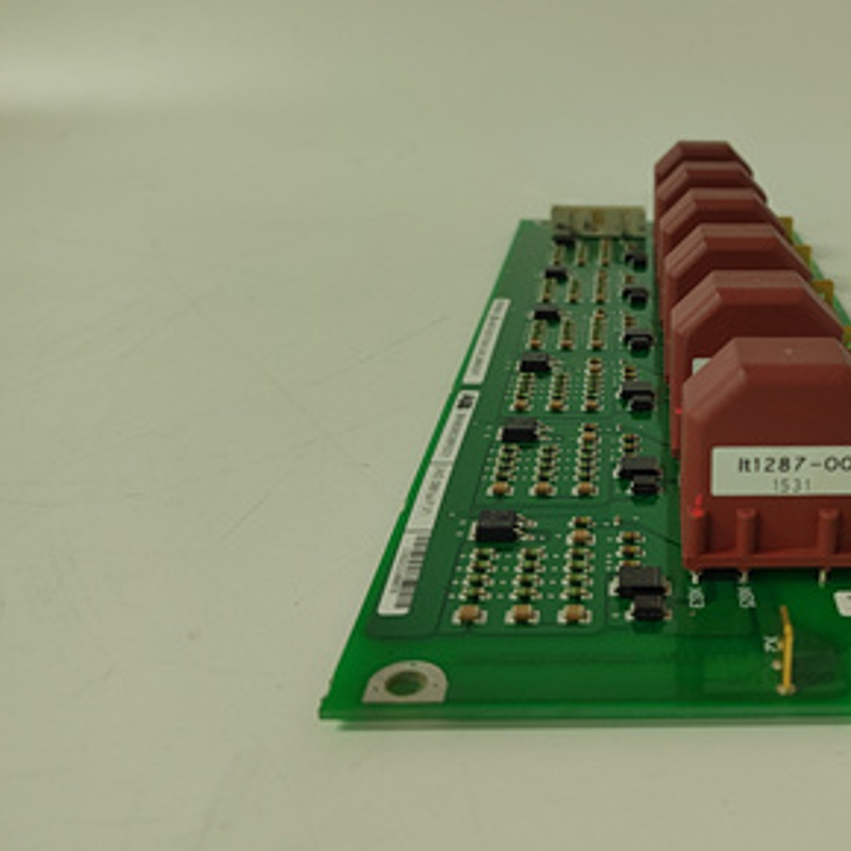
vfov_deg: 47.1
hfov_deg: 45.0
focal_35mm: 35
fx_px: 973
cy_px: 377
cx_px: 672
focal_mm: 5.52
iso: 1481
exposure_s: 1/100
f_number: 1.9
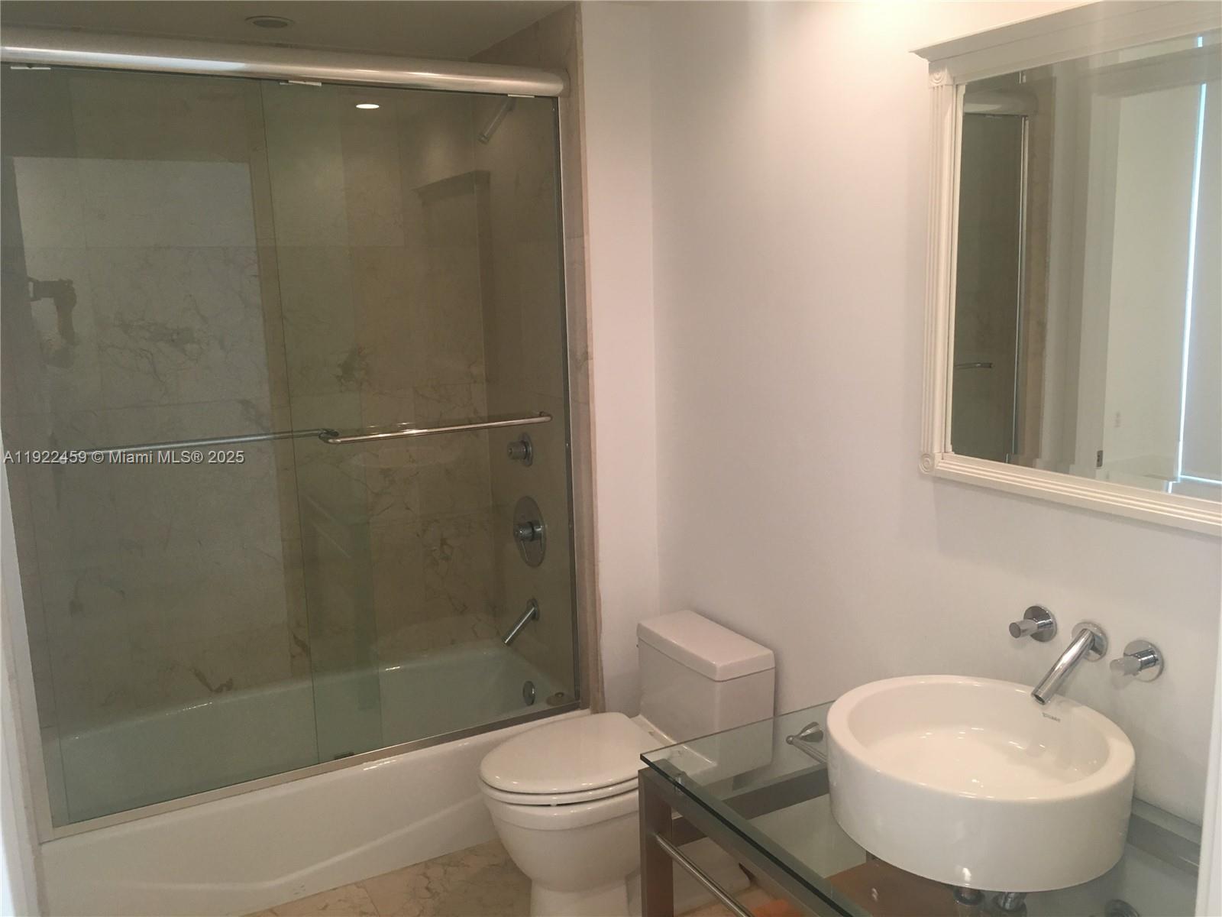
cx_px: 611
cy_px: 458
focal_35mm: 29
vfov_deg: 48.2
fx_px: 1024
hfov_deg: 61.7
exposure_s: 1/30
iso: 100
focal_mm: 4.15
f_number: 2.2
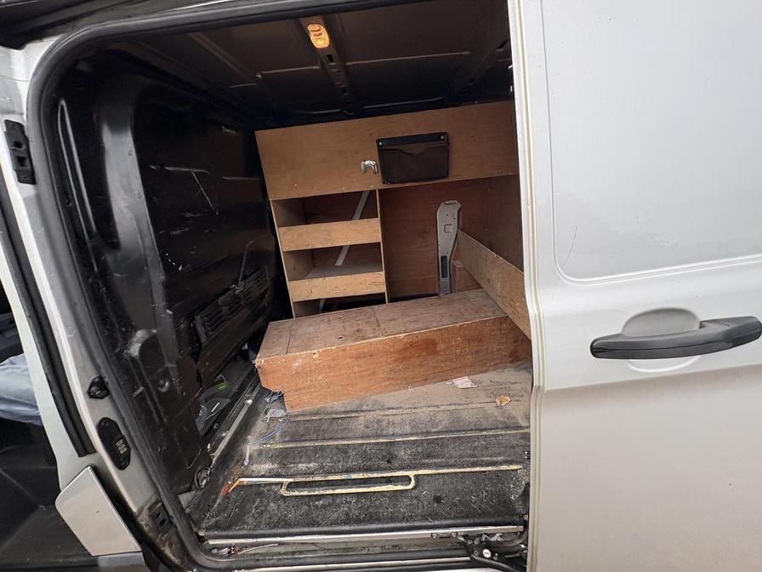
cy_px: 286
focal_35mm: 14
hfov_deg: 102.1
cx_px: 381
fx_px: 308
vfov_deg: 85.7
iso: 100
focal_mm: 2.22
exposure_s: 1/137
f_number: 2.2
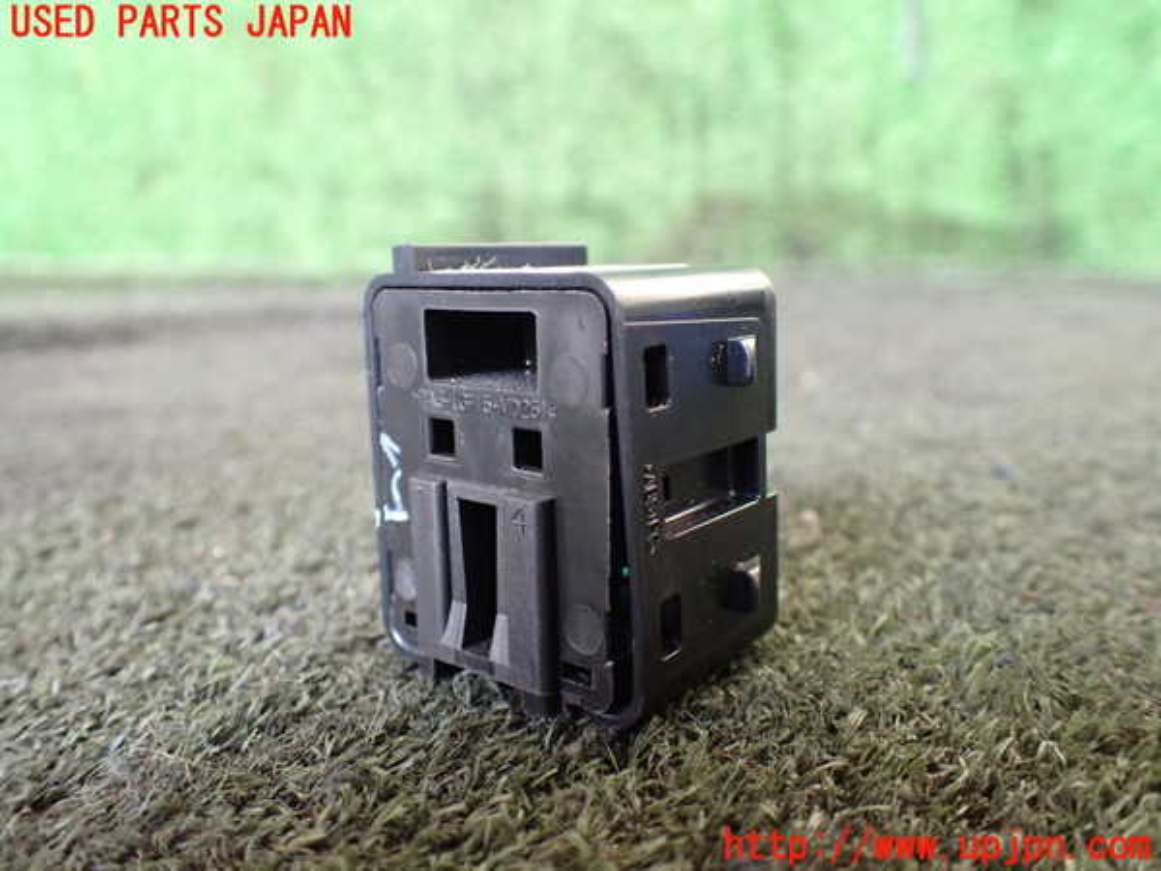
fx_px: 1006
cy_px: 436
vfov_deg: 46.8
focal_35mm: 30
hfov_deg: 60.0
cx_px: 580
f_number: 2.3
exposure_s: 1/50
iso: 800
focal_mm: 5.4
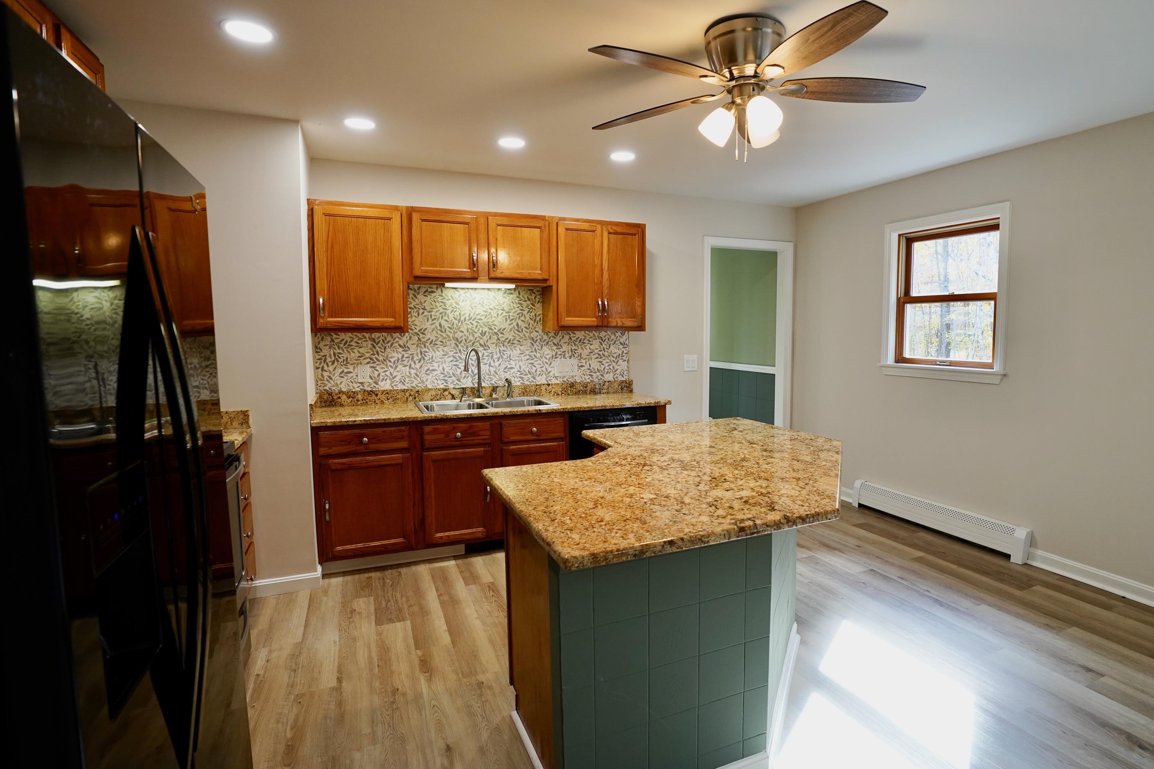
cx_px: 647
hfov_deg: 89.6
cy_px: 377
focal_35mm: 18
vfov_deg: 67.4
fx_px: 577
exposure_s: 1/160
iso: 1000
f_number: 4
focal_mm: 16
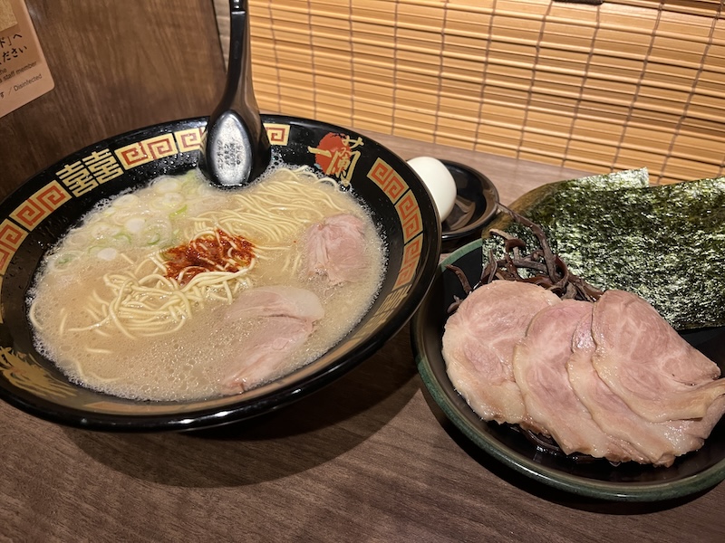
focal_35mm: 26
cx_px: 362
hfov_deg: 67.3
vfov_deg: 53.1
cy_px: 272
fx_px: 545
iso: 125
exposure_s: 1/60
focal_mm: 5.1
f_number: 1.6
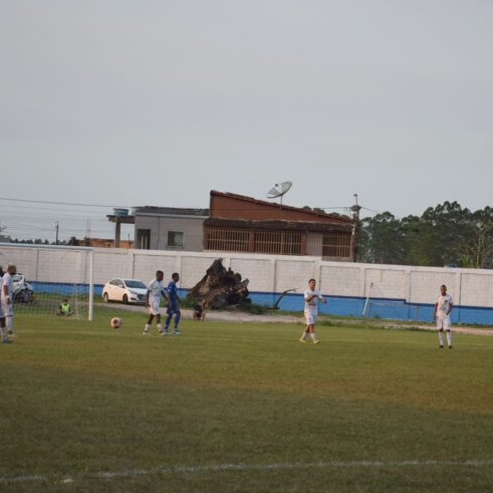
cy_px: 246
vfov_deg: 12.9
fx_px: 2175
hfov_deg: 12.9
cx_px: 286
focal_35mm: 135
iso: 220
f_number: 5.6
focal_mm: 70
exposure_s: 1/500
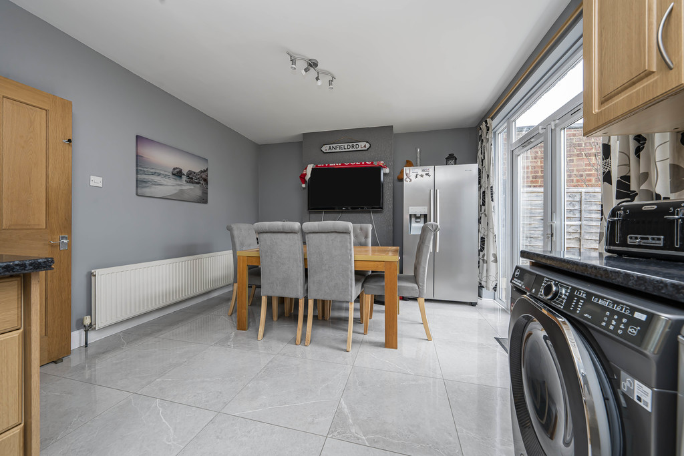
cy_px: 228
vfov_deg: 90.0
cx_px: 342
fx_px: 228
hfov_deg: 112.6
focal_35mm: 12
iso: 320
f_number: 9
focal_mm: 12
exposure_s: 1/40
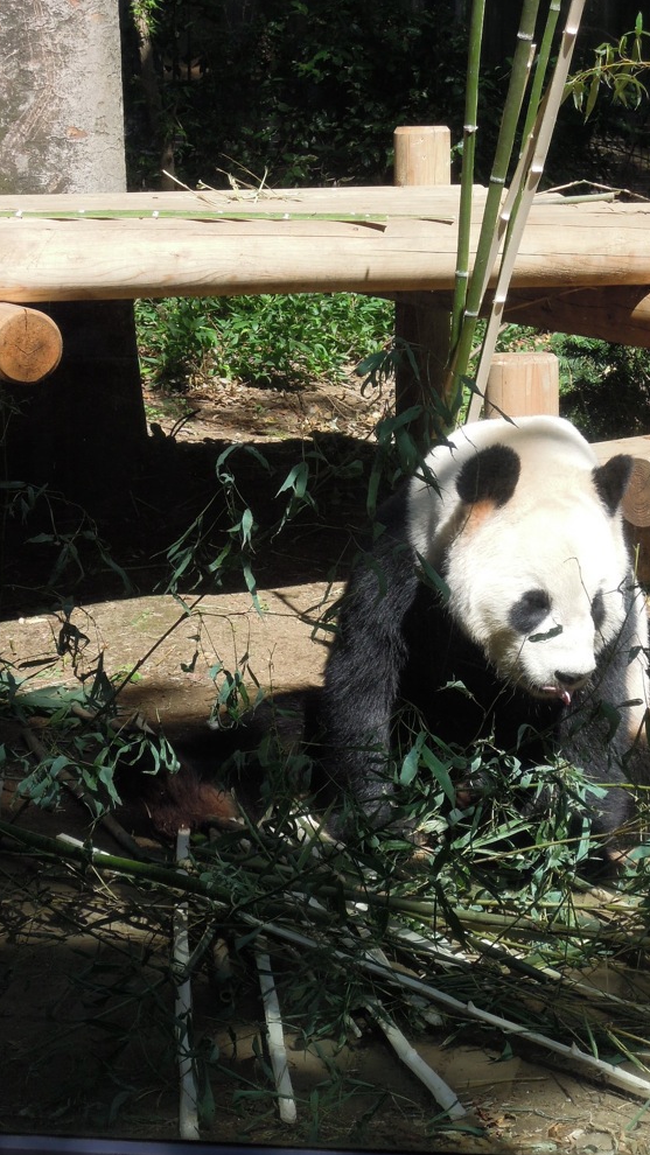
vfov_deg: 19.5
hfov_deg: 11.0
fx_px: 3370
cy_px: 579
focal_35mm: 110
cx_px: 307
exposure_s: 1/320
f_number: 4.9
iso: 160
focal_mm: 17.9
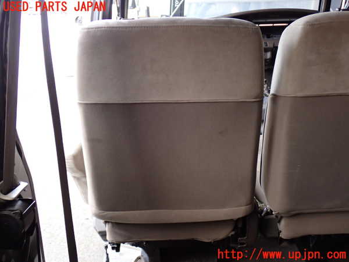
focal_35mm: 41
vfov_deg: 35.1
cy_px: 131
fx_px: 413
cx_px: 174
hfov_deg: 45.8
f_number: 2.8
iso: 320
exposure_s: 1/40
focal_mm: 7.31
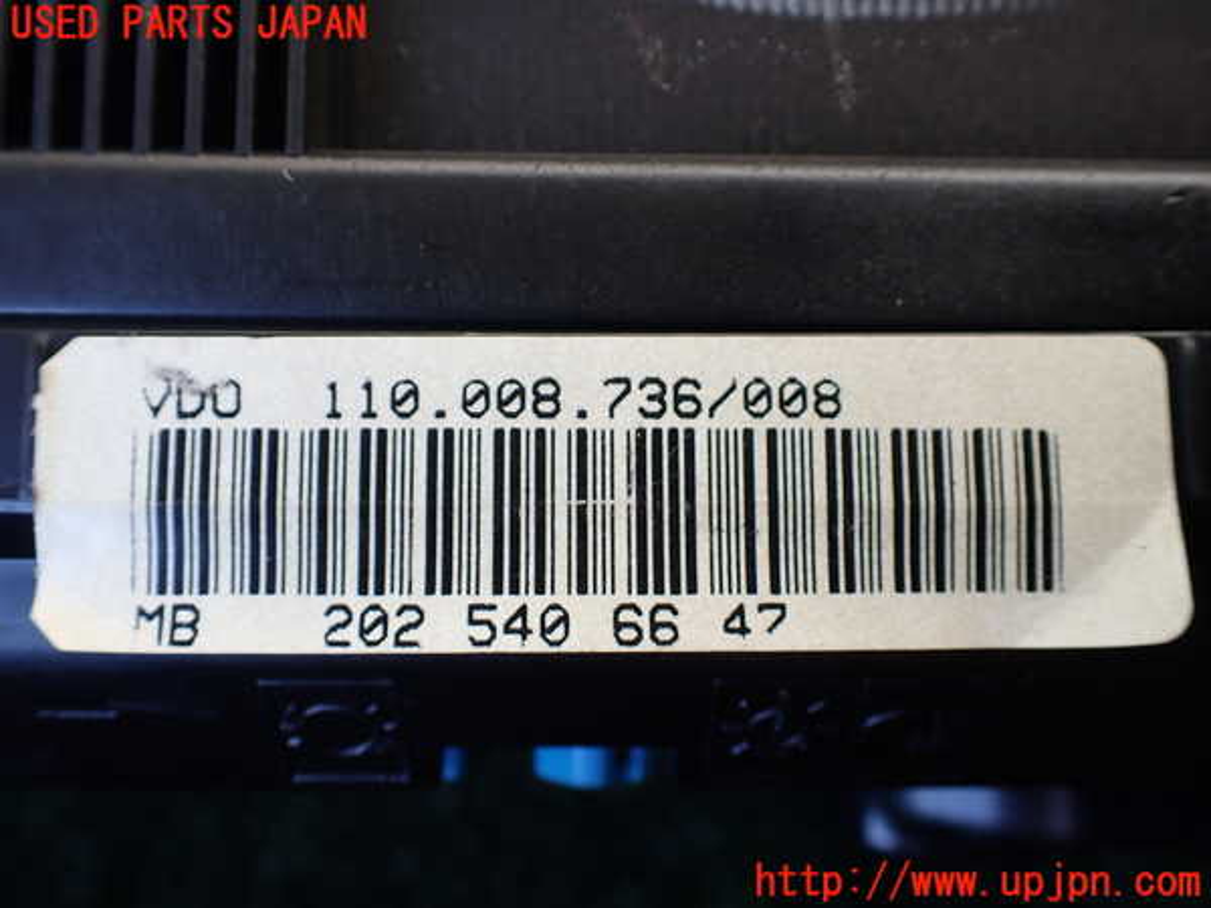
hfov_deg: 60.0
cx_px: 606
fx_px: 1050
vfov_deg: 46.8
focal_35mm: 30
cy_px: 454
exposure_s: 1/125
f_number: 2.3
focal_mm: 5.4
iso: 125
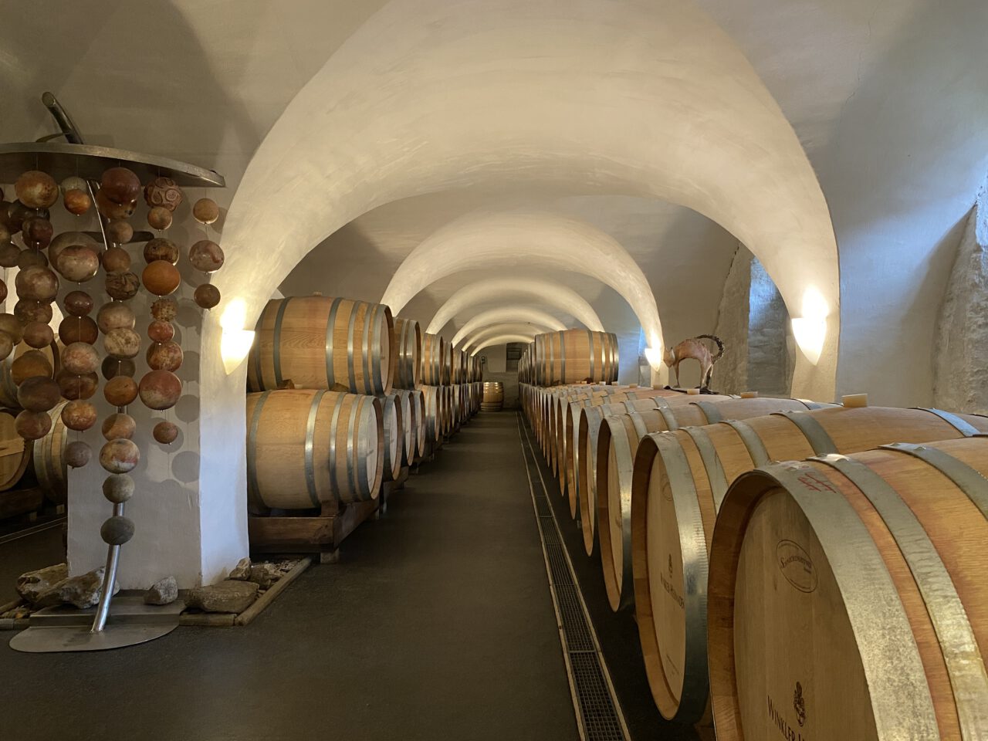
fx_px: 742
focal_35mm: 26
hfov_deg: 67.3
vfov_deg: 53.1
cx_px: 494
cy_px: 370
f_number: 1.8
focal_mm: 4.25
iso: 320
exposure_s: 1/33
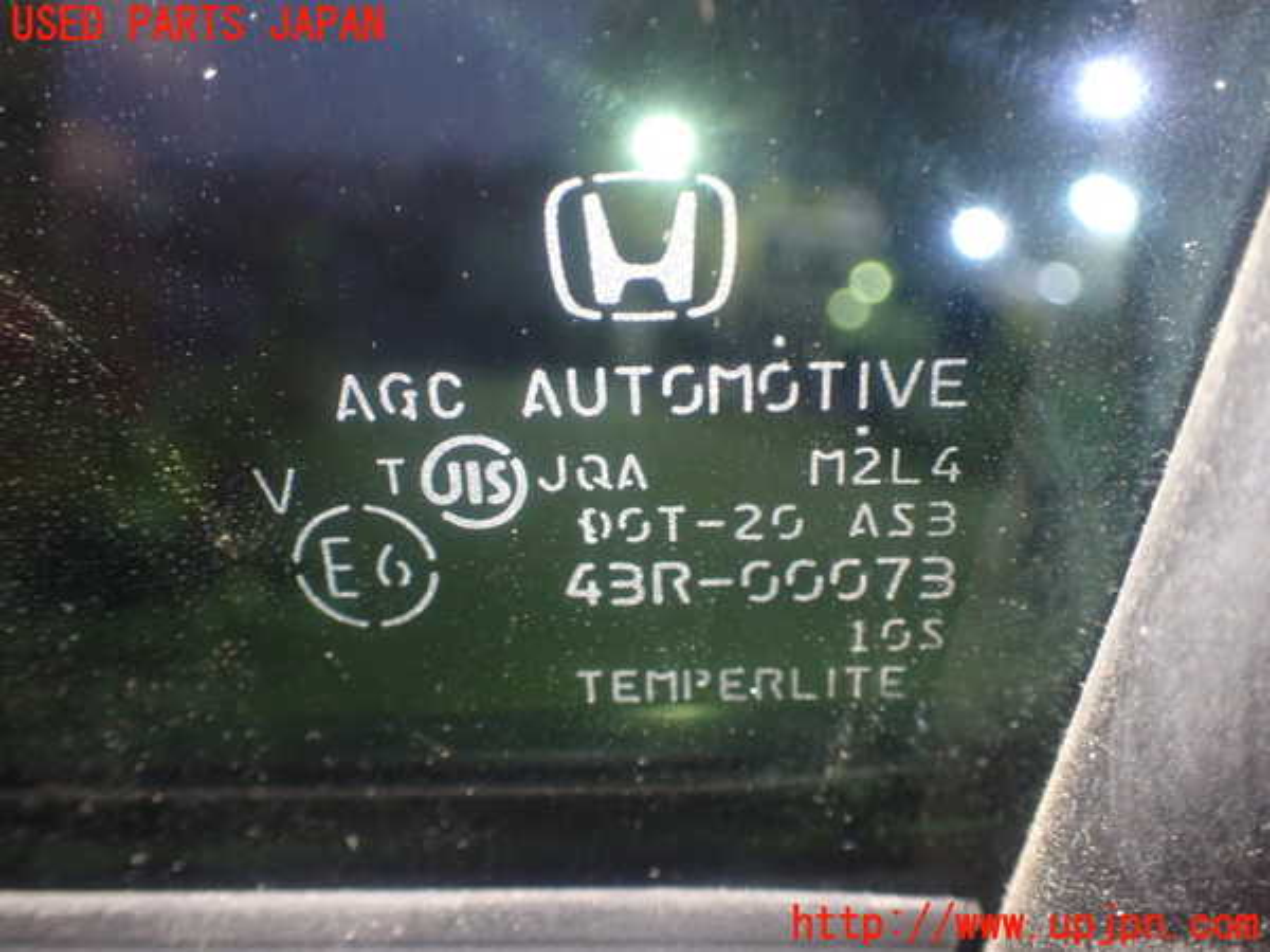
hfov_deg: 51.4
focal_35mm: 36
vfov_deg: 39.7
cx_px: 635
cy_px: 476
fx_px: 1321
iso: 800
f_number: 2.5
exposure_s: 1/15
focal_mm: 6.37
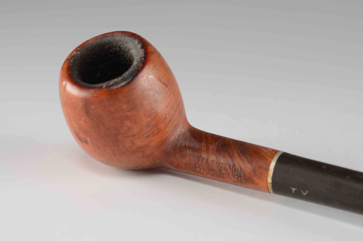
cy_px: 120
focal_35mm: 78
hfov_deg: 26.0
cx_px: 182
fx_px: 785
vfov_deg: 17.4
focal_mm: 52
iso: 100
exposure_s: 1/80
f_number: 10
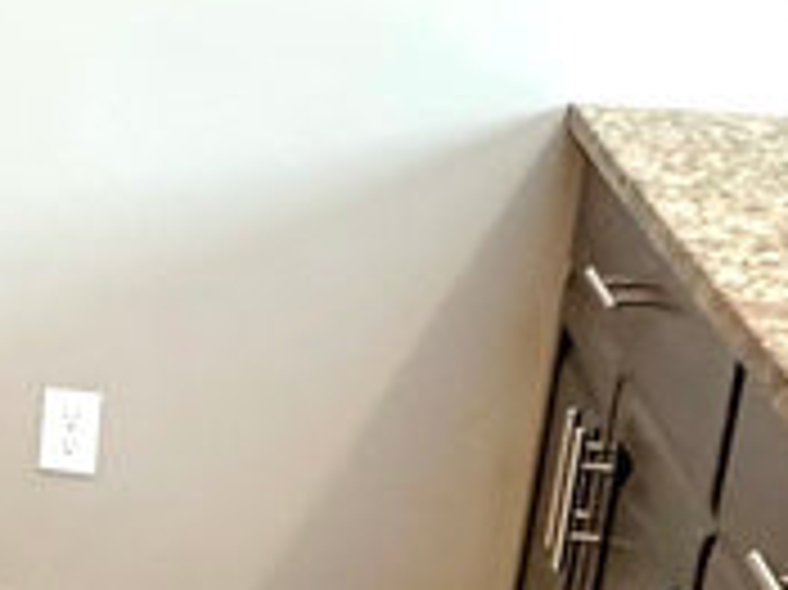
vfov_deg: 18.0
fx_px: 1865
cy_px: 275
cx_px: -662
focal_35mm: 82
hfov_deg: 18.3
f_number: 2.2
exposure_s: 1/60
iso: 320
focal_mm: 2.22
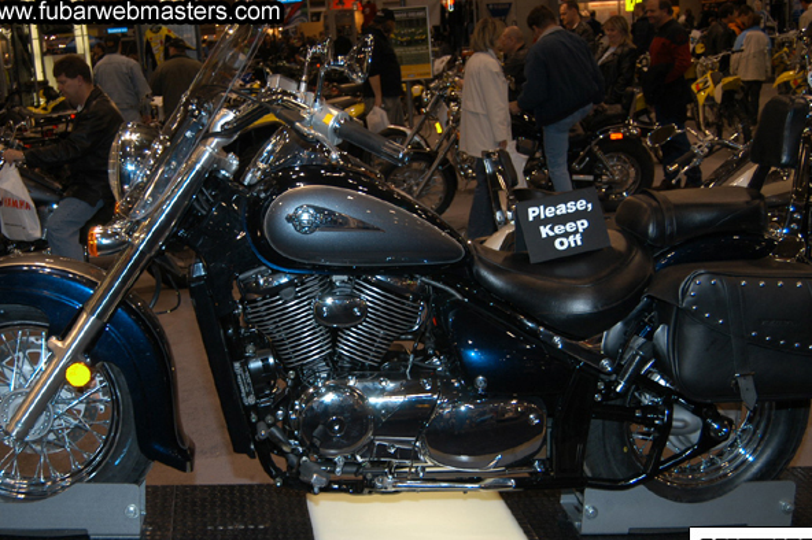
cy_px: 300
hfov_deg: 41.1
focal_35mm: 48
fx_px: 1082
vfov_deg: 28.0
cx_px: 387
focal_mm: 28
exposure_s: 1/60
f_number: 5
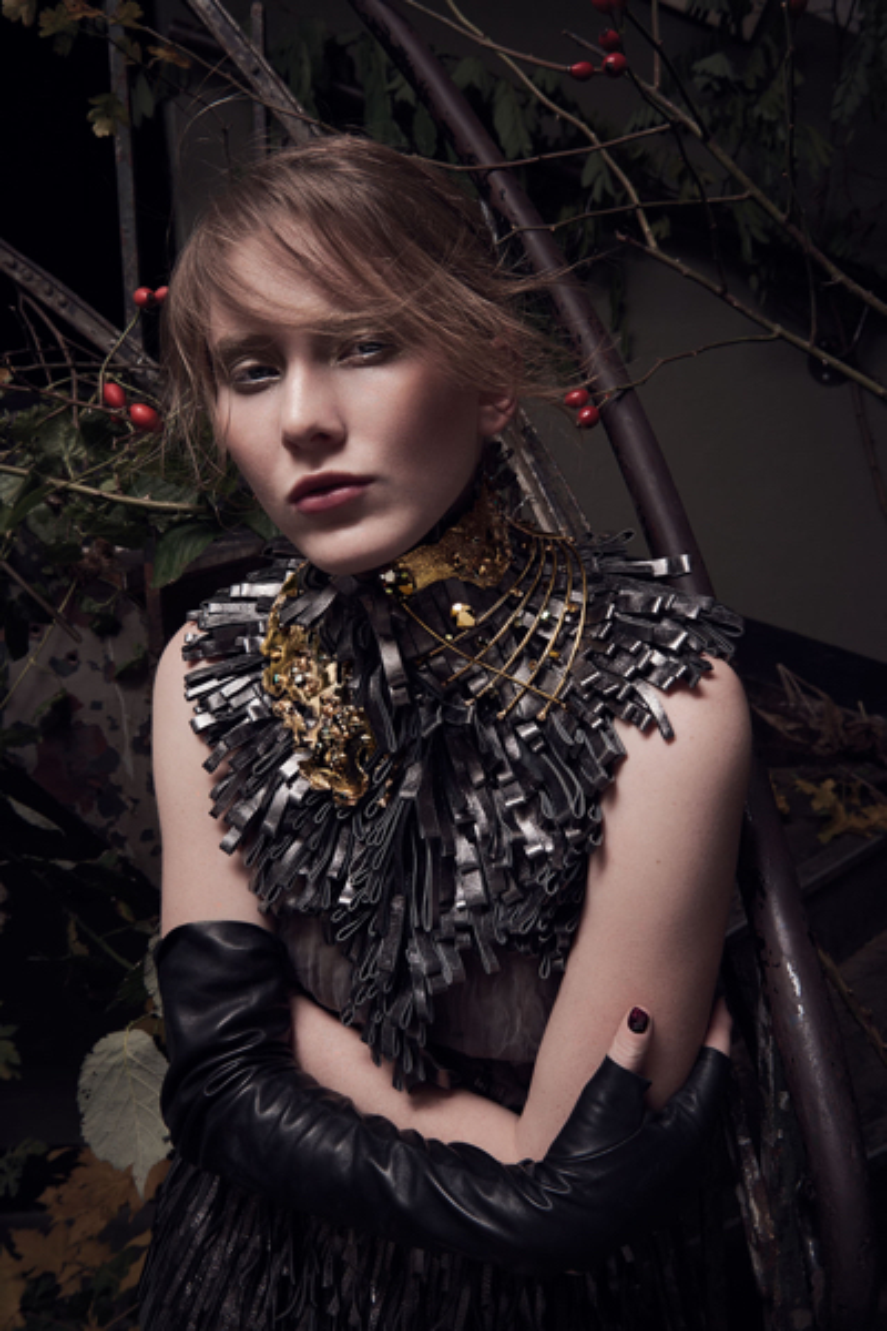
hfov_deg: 42.3
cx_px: 444
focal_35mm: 31
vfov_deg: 60.3
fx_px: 1146
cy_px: 666
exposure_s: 1/200
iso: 400
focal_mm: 31
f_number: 8
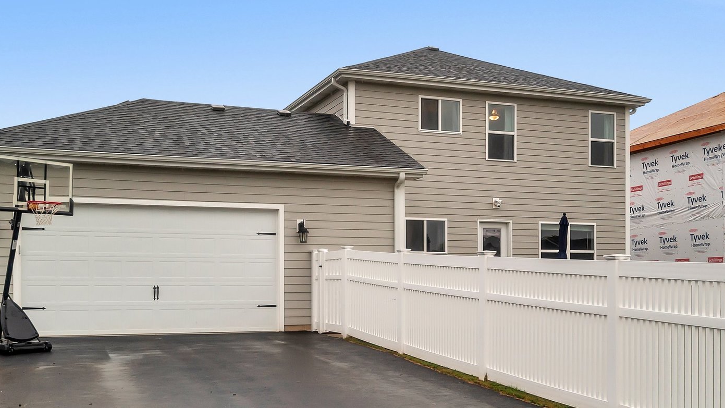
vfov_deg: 30.4
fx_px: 750
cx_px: 335
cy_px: 172
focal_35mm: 39
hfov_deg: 51.5
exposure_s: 1/500
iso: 800
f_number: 11
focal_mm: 32
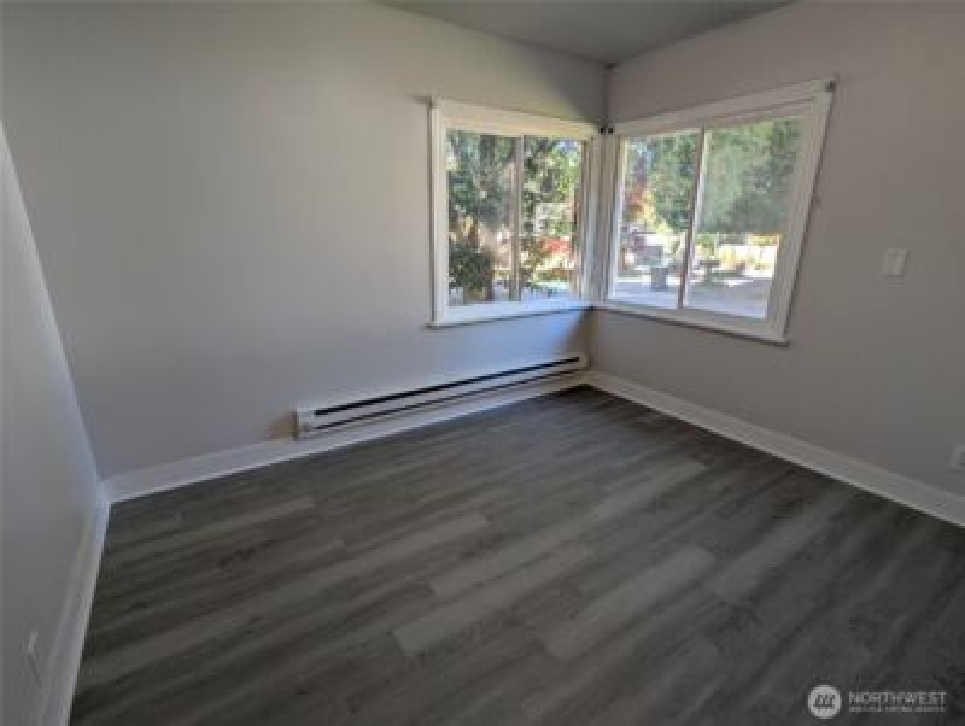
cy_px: 363
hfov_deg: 94.4
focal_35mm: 16
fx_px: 447
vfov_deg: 78.2
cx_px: 482
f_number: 2.2
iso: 90
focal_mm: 2.35
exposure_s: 1/120
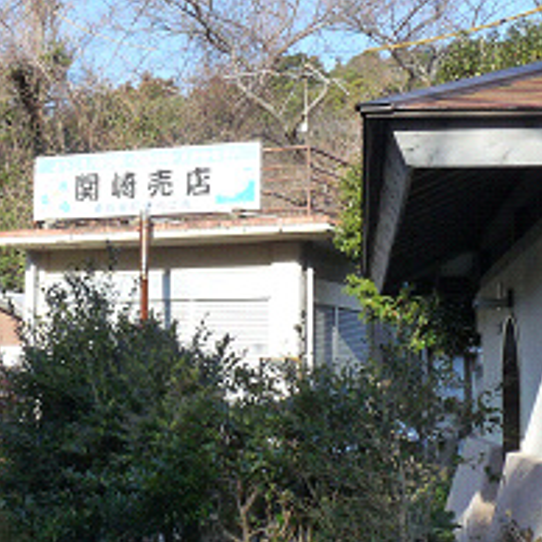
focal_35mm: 70
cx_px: 193
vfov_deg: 24.6
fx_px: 1240
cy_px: 210
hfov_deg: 24.6
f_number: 5
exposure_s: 1/200
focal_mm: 5.2
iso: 160
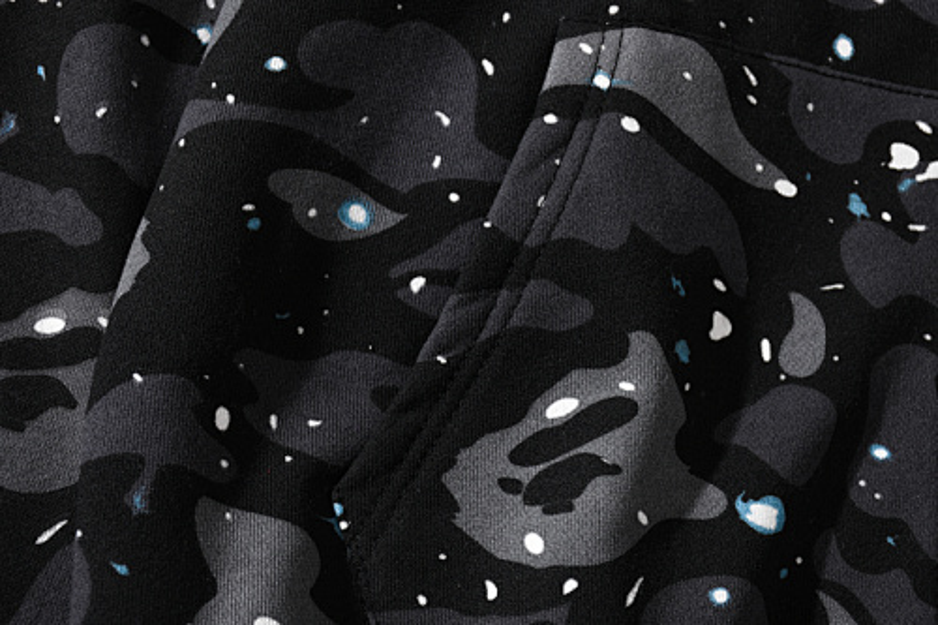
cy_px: 312
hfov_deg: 31.9
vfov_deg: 21.6
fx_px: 1641
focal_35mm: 63
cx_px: 469
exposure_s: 1/125
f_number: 8
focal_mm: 42
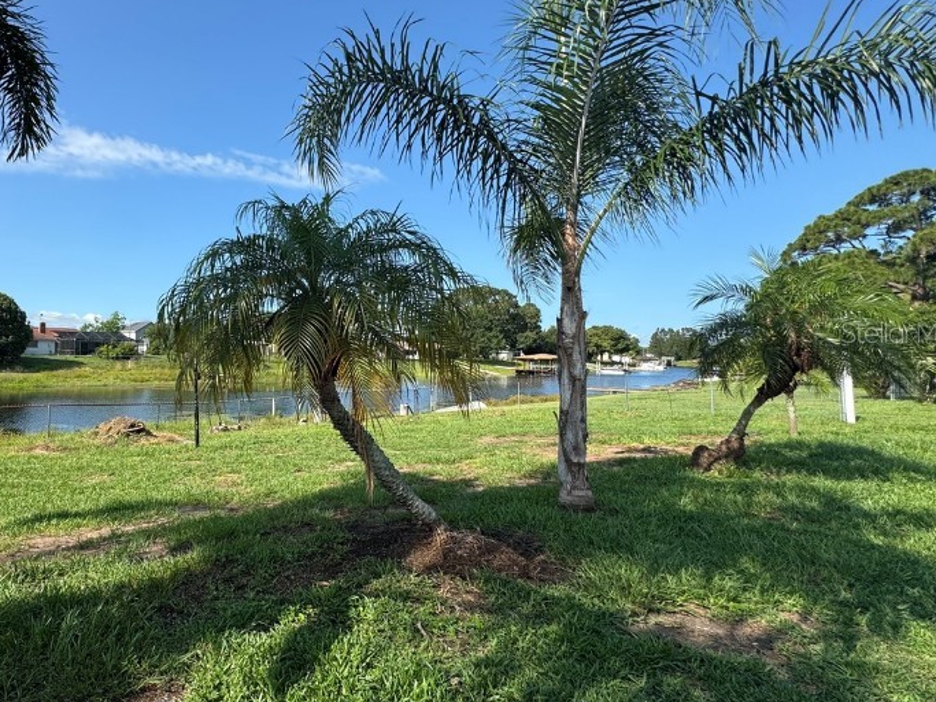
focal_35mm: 21
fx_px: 568
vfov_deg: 63.4
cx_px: 269
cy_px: 332
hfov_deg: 74.9
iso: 50
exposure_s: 1/1477
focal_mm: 2.22
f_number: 2.2
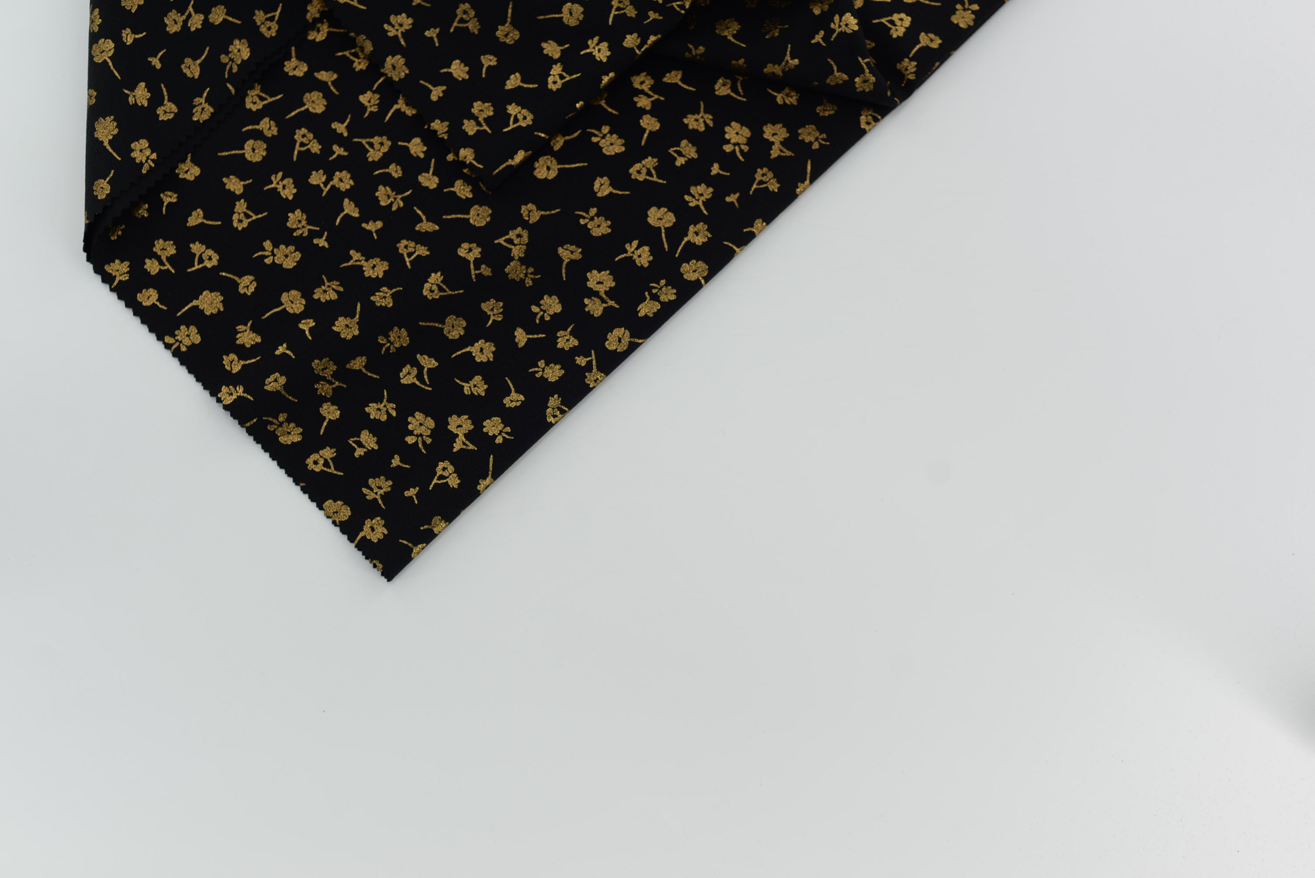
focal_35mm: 50
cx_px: 658
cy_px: 439
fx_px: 1827
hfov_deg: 39.6
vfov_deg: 27.0
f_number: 4
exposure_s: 1/160
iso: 100
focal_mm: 50
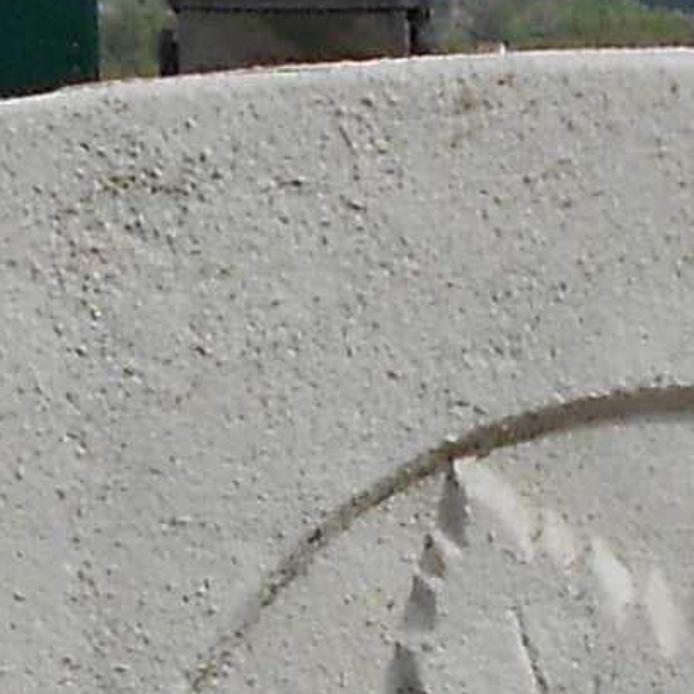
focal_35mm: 272
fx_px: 6170
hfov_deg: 6.4
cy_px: 1888
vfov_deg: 6.1
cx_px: 496
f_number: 8.5
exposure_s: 1/250
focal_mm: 5.1
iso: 80
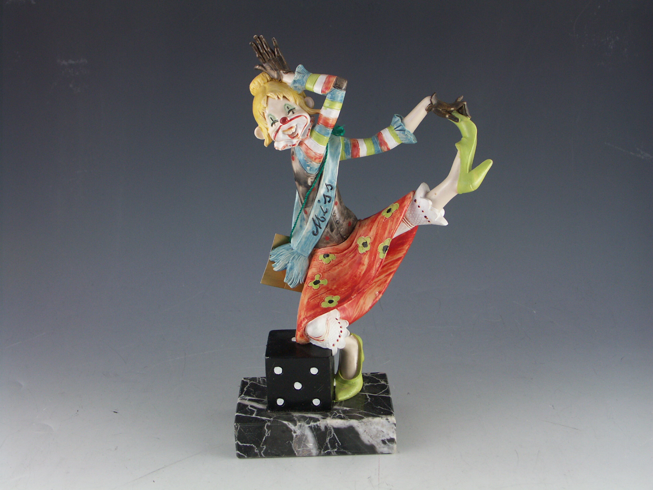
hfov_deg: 46.8
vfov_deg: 36.0
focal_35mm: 40
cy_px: 245
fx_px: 755
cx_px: 326
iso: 100
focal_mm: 10.41
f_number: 3.5
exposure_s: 1/60
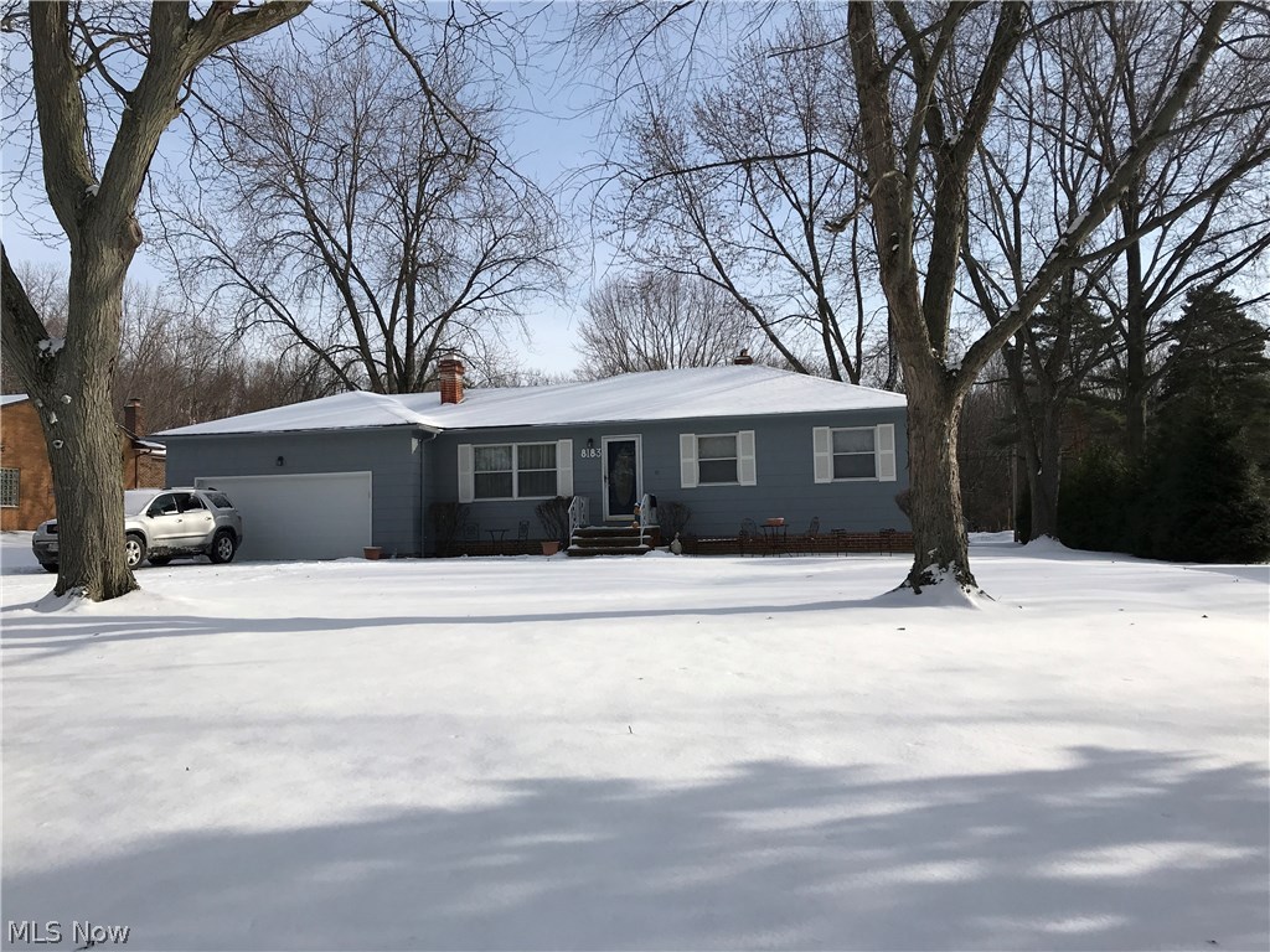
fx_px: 1027
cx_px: 635
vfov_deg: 49.7
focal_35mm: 28
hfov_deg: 63.4
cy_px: 476
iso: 20
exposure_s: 1/3831
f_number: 1.8
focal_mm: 3.99
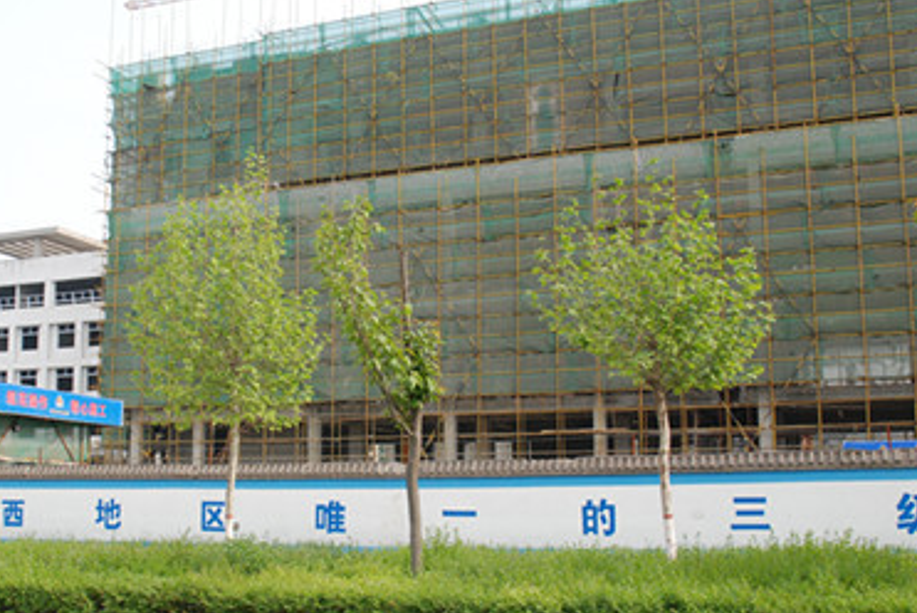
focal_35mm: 40
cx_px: 329
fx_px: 1020
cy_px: 355
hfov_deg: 47.9
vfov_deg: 33.4
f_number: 9
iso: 400
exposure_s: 1/320
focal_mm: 18
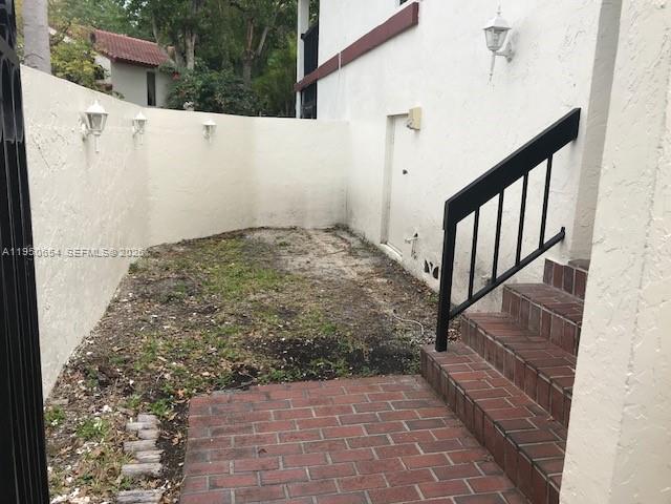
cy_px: 252
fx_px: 543
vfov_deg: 49.7
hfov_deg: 63.4
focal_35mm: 28
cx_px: 336
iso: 20
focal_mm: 3.99
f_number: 1.8
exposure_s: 1/699
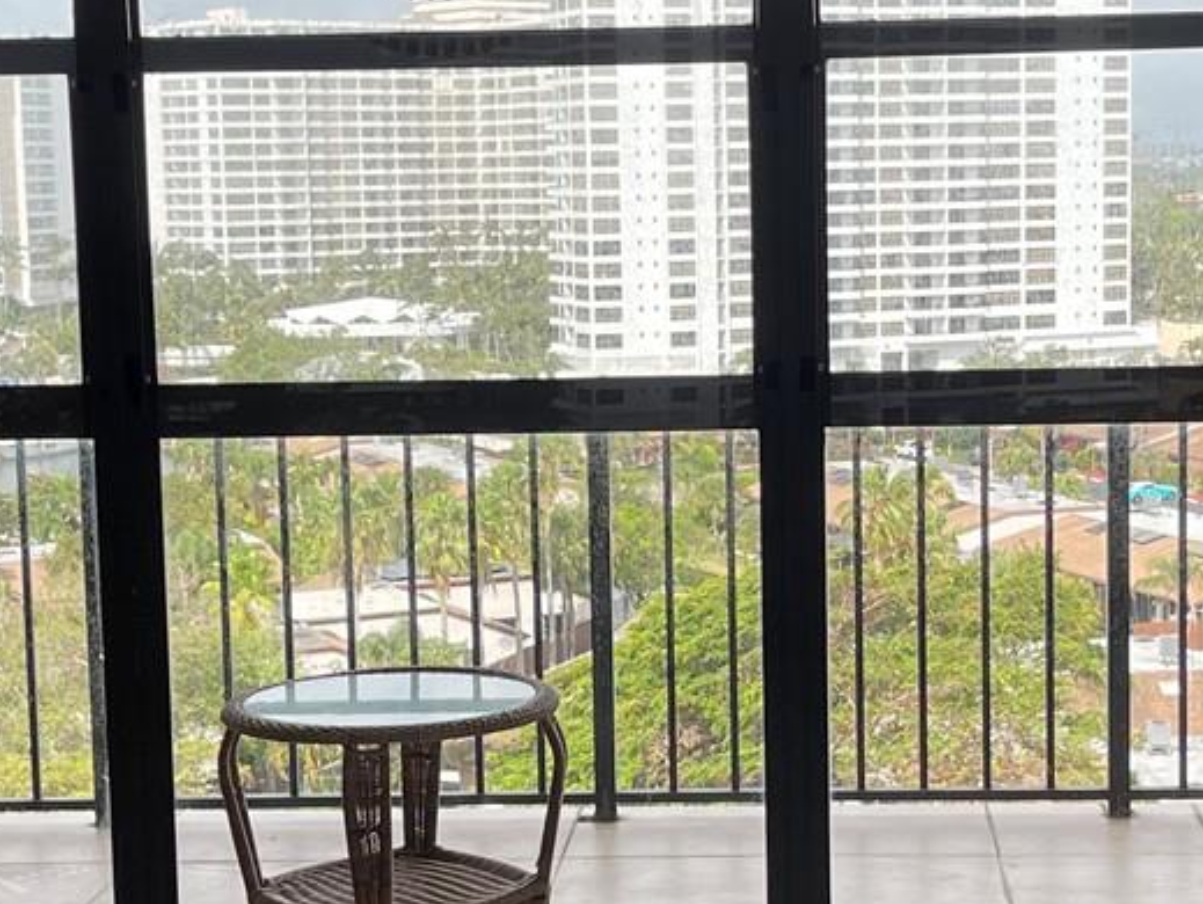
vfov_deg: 19.2
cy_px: 482
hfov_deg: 25.3
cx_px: 651
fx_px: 2678
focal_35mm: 77
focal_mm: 5.1
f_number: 1.6
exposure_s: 1/855
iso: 32
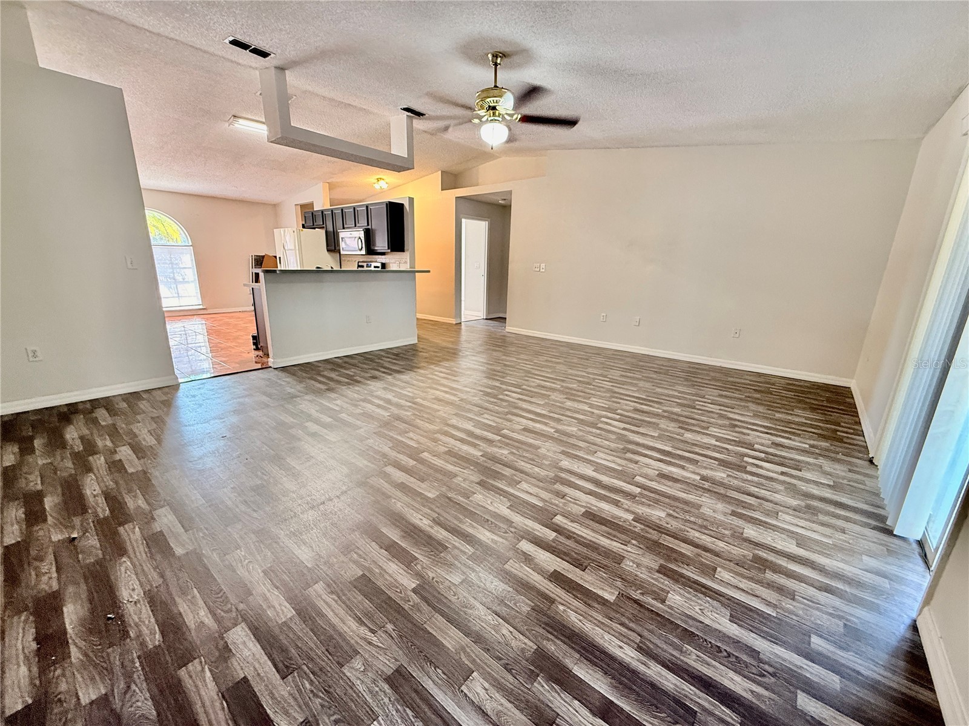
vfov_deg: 85.7
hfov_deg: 102.1
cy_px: 363
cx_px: 484
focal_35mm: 14
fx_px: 392
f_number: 2.2
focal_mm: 2.22
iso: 320
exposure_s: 1/60
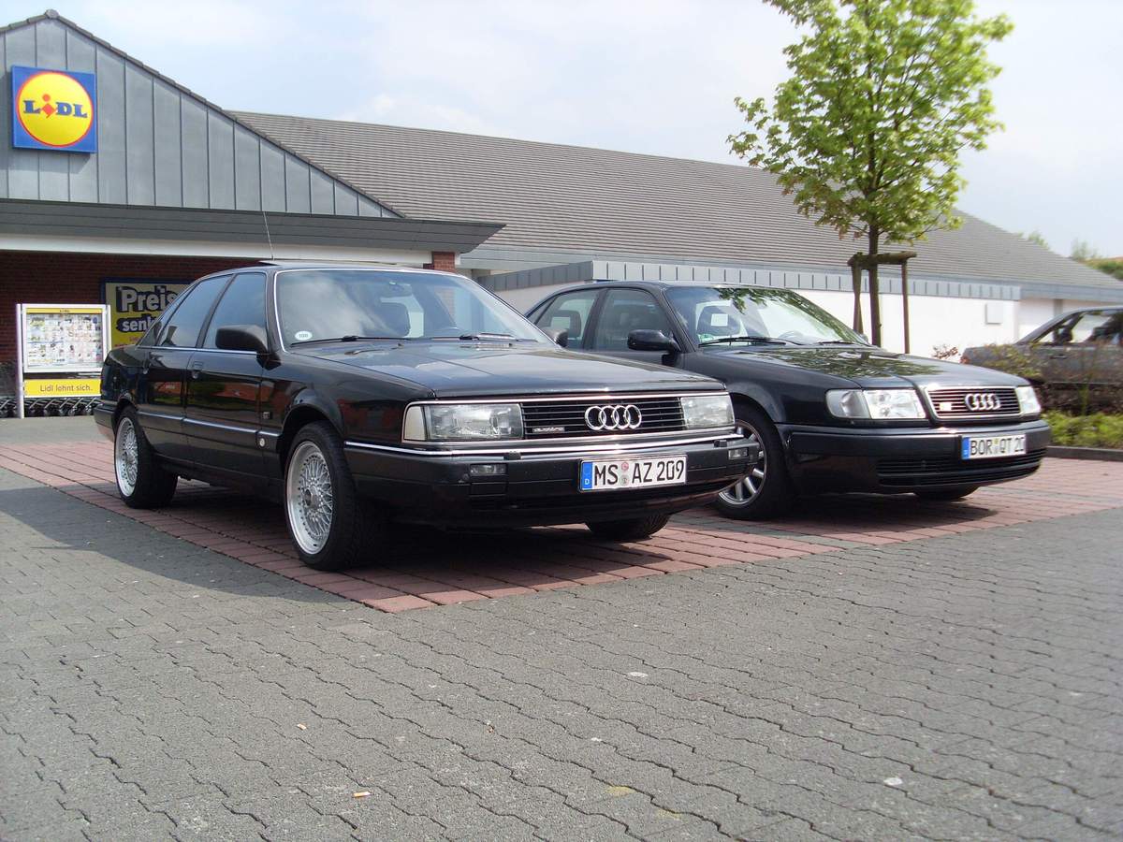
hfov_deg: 49.0
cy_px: 421
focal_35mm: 38
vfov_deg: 37.7
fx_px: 1233
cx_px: 562
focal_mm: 6.3
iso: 80
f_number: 7.7
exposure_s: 1/180
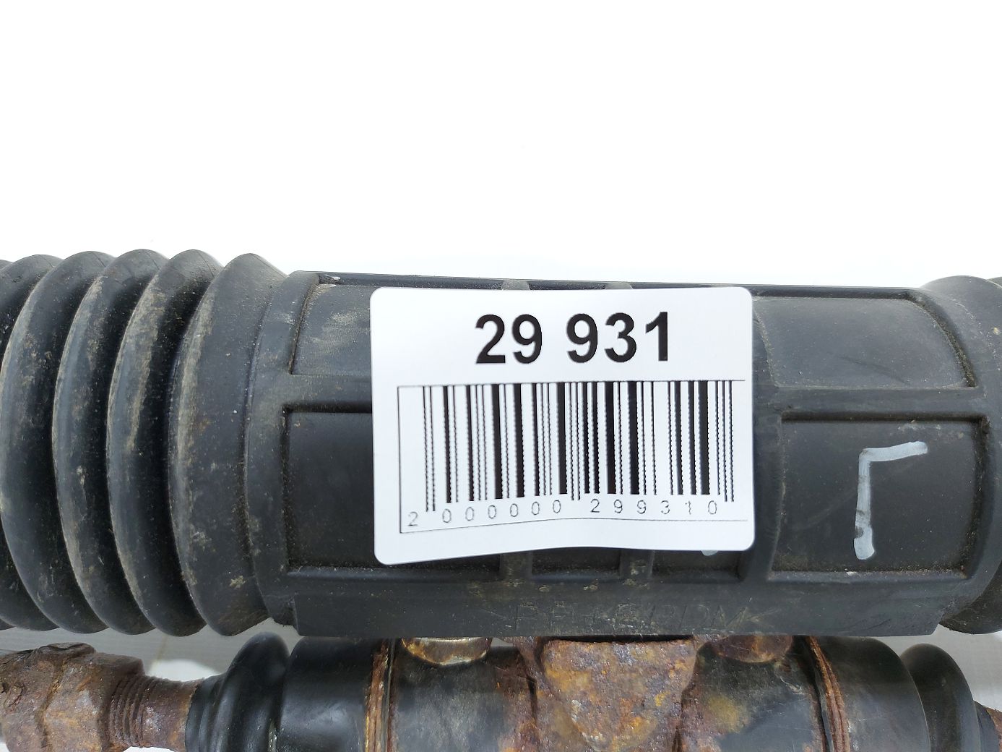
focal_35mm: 24
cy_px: 376
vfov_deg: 56.8
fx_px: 695
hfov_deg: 71.6
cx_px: 501
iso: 125
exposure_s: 1/50
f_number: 1.8
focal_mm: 5.23
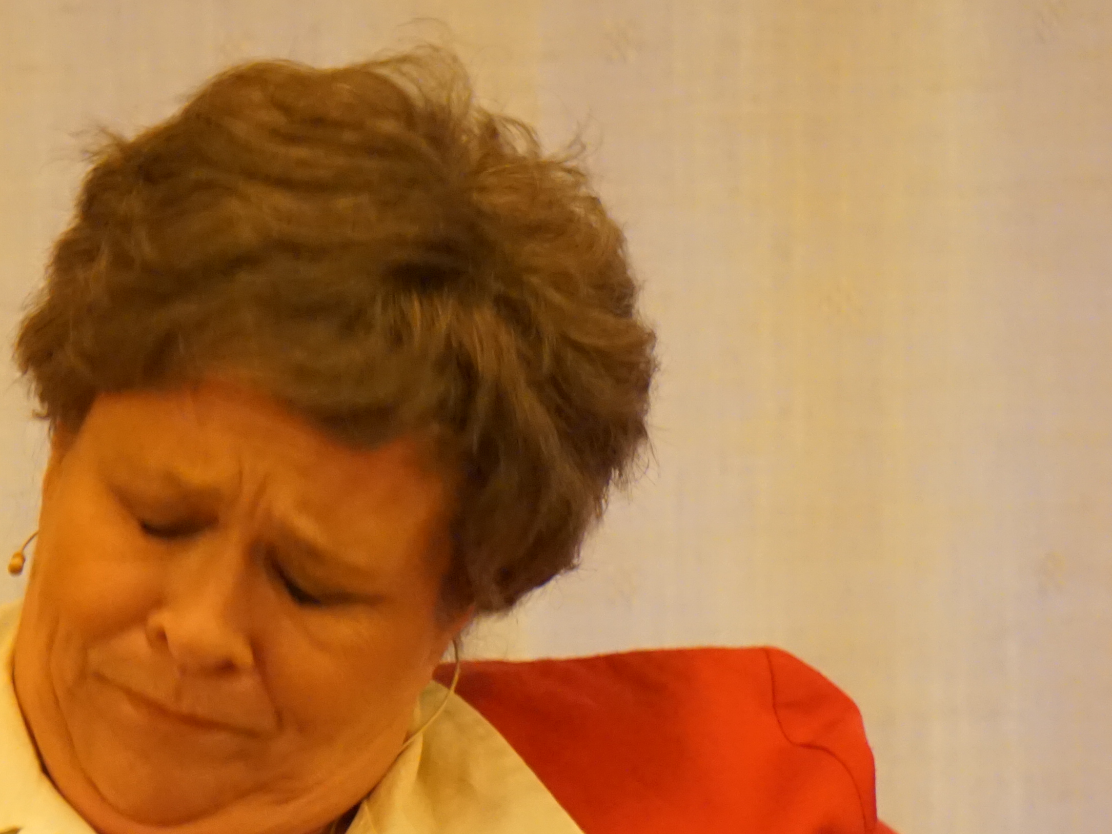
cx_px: 278
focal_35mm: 658
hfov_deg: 3.0
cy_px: 1019
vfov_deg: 2.3
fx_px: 21149
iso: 3200
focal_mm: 165
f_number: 6.3
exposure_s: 1/25
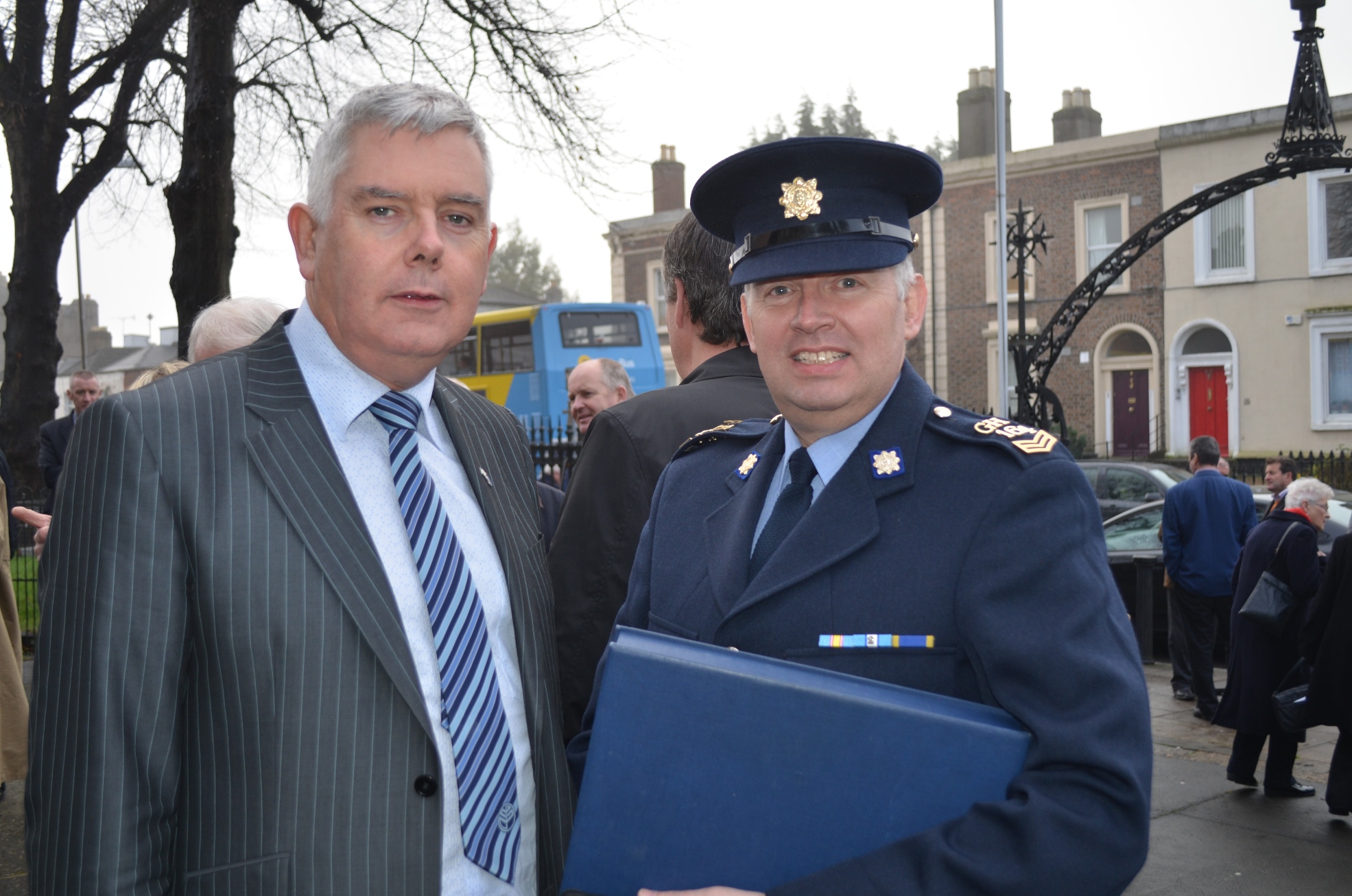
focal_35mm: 39
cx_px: 676
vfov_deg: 34.1
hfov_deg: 49.6
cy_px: 448
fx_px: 1462
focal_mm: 26
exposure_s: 1/250
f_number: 4.2
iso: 180
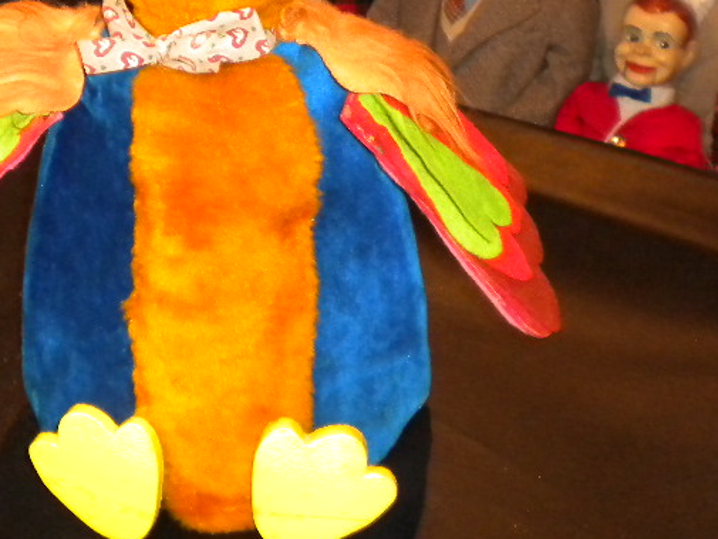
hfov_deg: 26.9
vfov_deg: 20.4
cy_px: 68
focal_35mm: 71
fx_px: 1473
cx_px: 159
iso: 400
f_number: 3.1
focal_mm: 6.3
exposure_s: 1/30
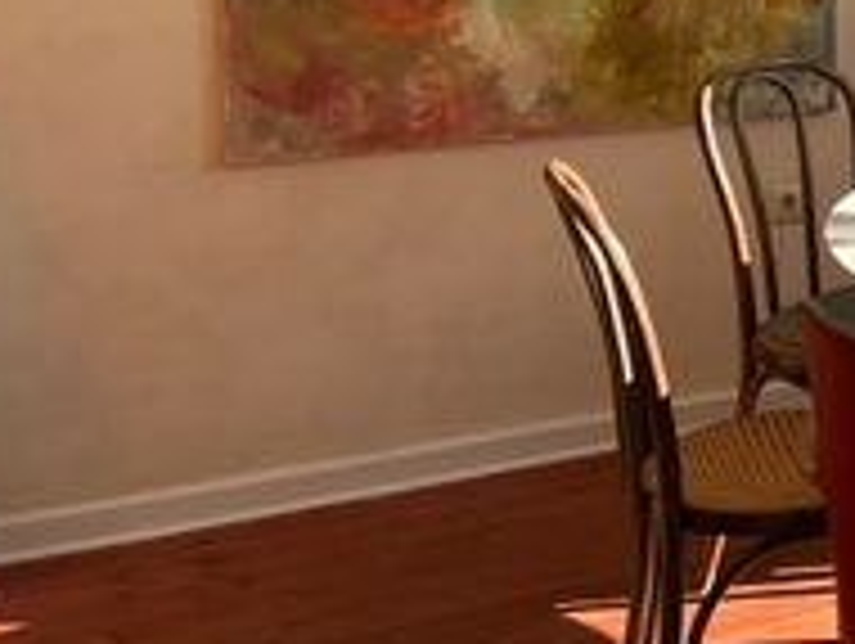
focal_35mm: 82
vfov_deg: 17.3
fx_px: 2028
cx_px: 1287
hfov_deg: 20.4
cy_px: -90
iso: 50
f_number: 1.6
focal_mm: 5.1
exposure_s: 1/668
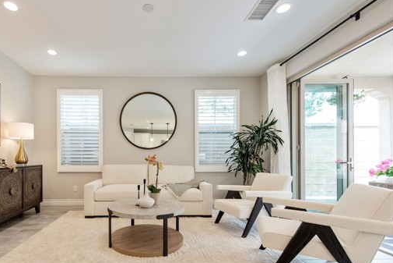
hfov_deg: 85.2
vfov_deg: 64.2
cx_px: 147
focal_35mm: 19
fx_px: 207
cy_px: 152
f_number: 5.6
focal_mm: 15
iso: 400
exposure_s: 1/125
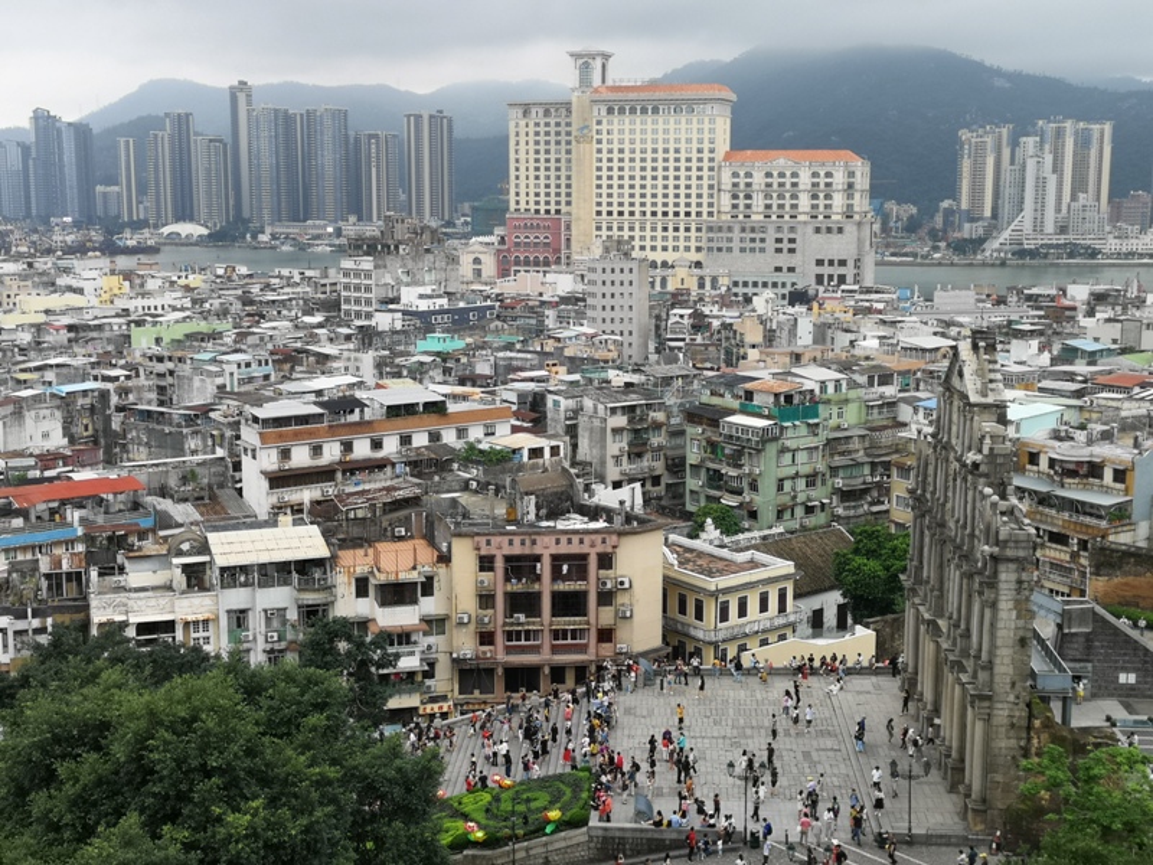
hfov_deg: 42.1
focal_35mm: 45
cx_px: 576
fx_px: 1499
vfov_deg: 32.2
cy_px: 432
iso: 50
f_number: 1.8
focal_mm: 3.95
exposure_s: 1/205
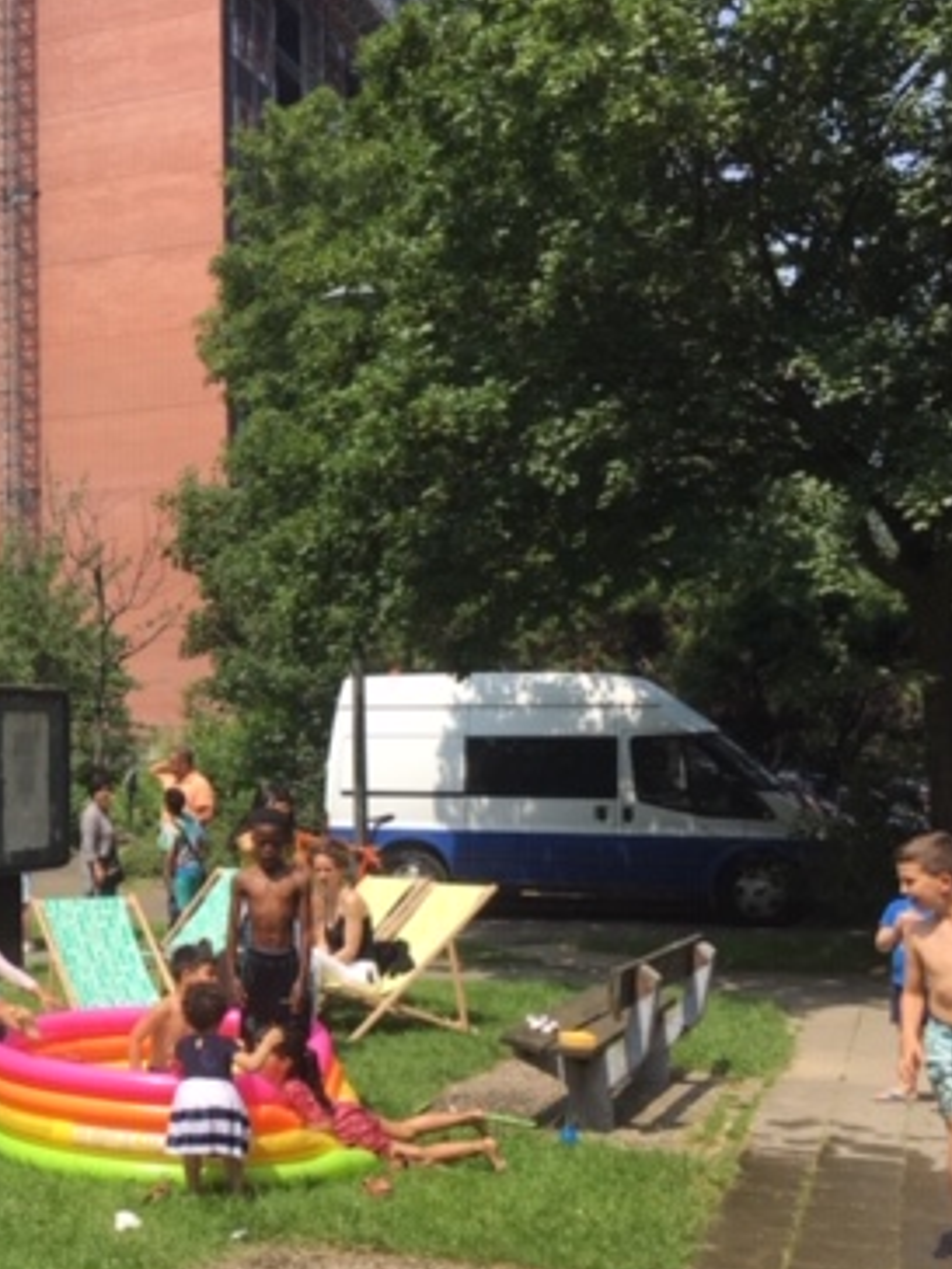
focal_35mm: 51
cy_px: 701
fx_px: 1870
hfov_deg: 26.5
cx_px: -73
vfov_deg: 37.5
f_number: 2.2
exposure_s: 1/1241
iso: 25
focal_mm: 4.15
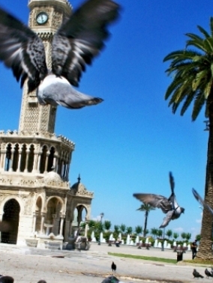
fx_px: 484
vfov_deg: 32.4
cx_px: 90
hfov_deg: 24.8
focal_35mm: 59
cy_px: 193
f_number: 4.8
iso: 80
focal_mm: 7.54
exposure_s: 1/1000
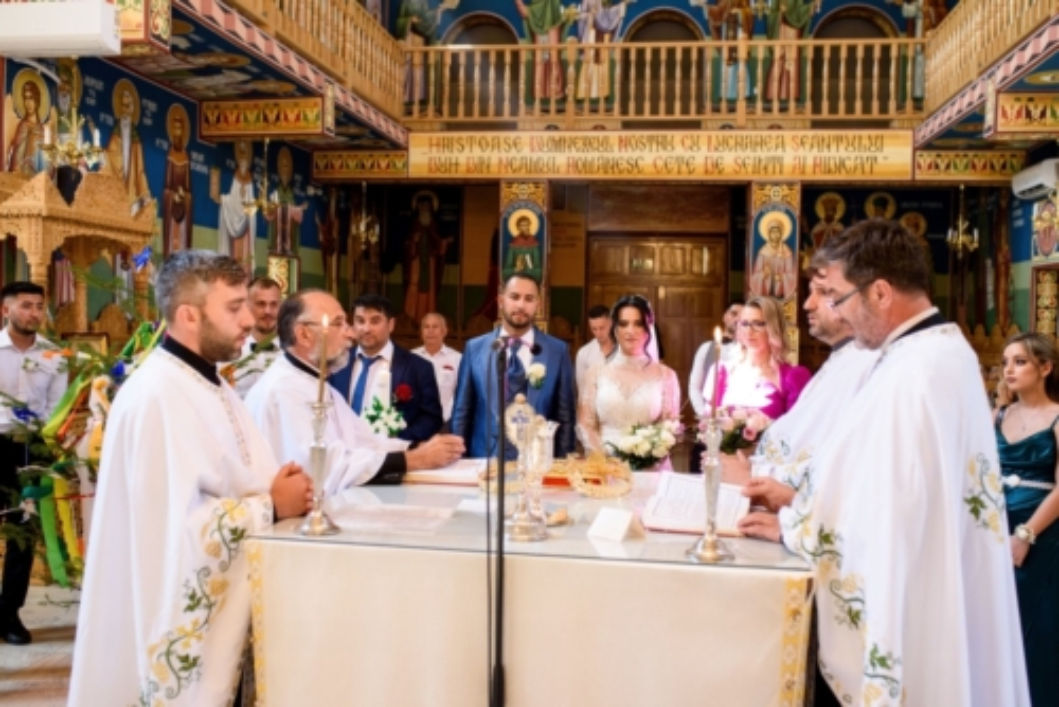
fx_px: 1030
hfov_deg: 54.4
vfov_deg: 37.9
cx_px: 530
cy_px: 354
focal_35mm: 35
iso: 1600
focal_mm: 35
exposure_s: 1/160
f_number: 3.2
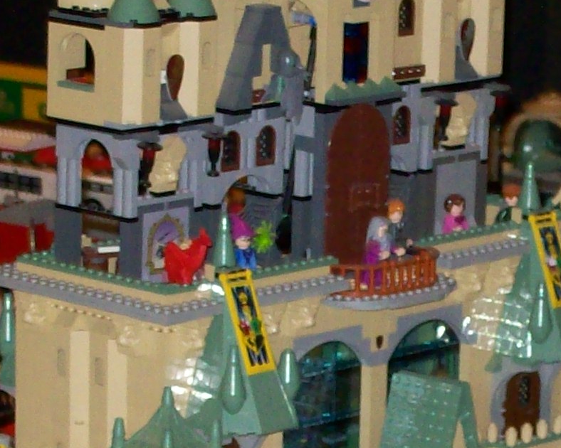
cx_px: 501
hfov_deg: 7.8
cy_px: 359
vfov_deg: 6.3
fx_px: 4100
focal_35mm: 247
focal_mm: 11.6
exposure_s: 1/97.2
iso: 200
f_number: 3.8
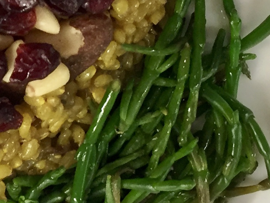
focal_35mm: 134
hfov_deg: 14.3
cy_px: -20
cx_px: -39
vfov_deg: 10.9
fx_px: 1046
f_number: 2.2
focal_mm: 4.15
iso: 64
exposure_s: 1/33
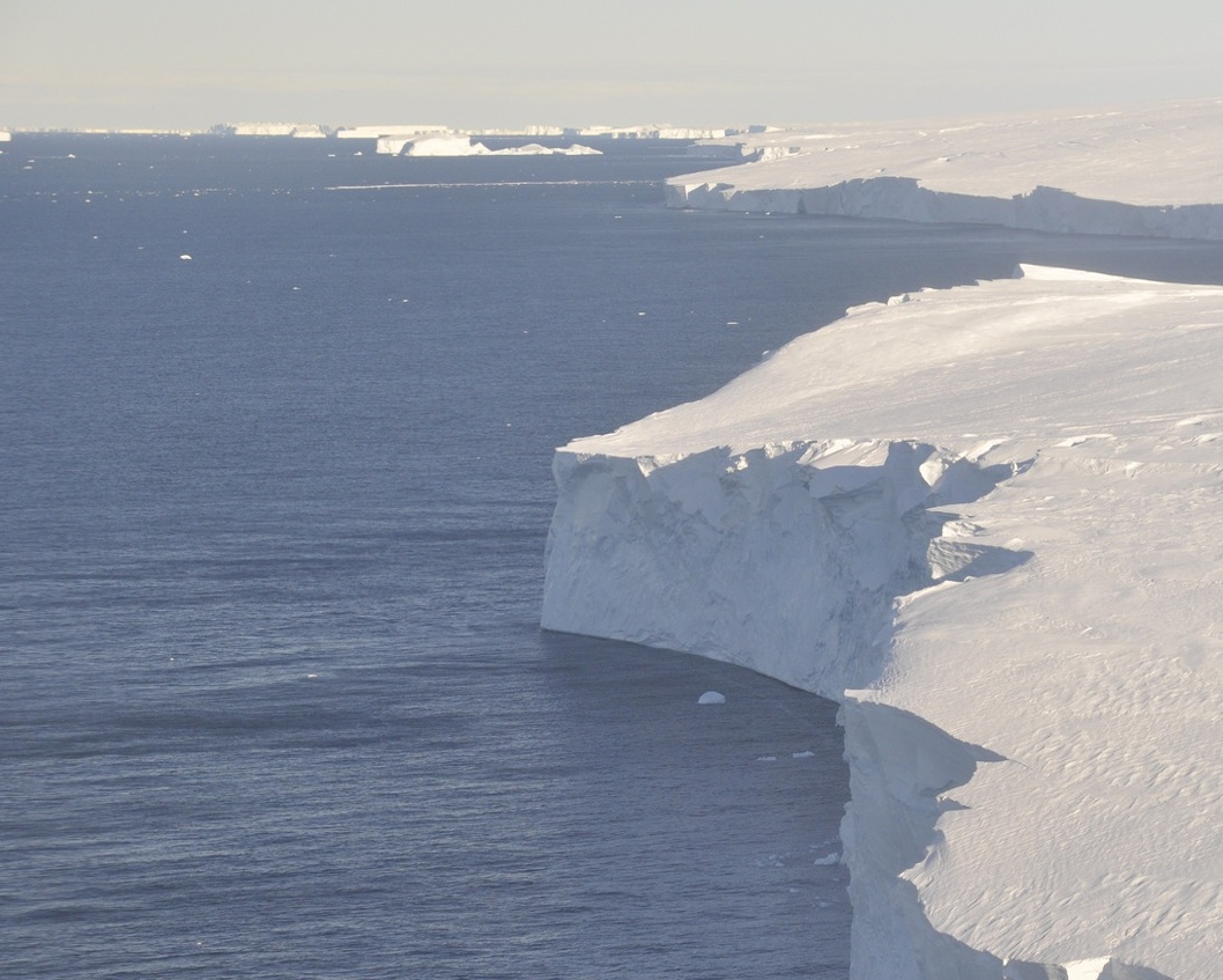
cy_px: 490
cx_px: 659
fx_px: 5540
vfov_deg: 10.1
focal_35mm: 153
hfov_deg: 12.6
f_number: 9
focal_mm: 90
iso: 640
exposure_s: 1/1250
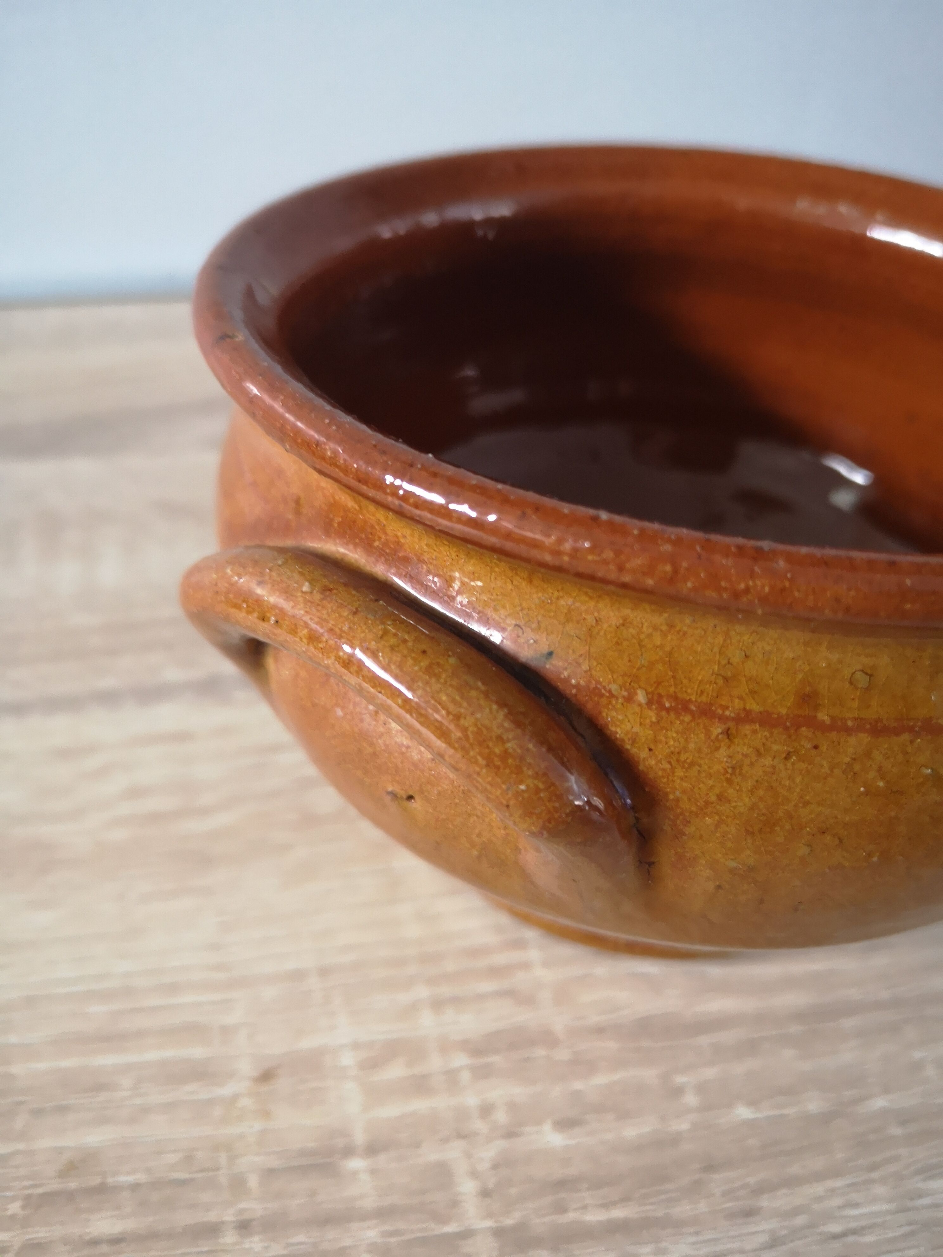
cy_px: 628
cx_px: 472
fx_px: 981
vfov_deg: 65.3
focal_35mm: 27
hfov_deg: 51.4
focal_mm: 3.95
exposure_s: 1/25
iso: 400
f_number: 1.8
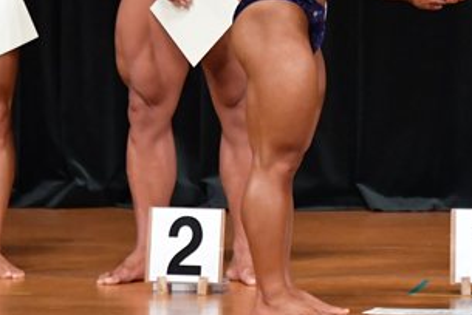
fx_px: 8491
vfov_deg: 2.1
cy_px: 26
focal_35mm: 647
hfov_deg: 3.2
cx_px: 501
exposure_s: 1/400
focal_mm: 170
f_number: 5.6
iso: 5000
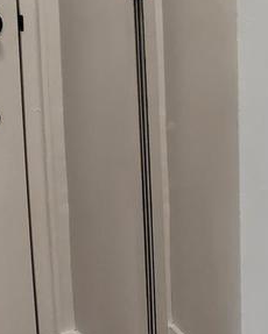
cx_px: 544
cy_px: 376
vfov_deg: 15.6
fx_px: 1189
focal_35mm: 120
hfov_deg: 11.5
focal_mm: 5.4
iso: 100
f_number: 1.8
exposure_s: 1/180
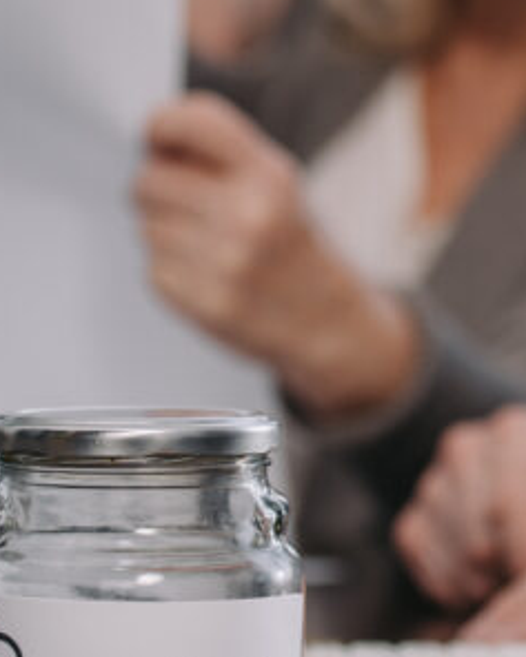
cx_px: 502
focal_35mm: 227
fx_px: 4415
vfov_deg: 8.5
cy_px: 243
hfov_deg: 6.8
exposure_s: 1/200
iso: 200
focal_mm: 70
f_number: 3.2
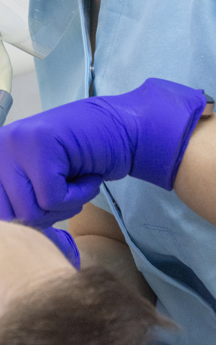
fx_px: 1217
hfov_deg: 10.0
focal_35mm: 129
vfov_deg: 16.0
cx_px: -33
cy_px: 35
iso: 2500
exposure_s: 1/125
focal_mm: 35
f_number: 6.3
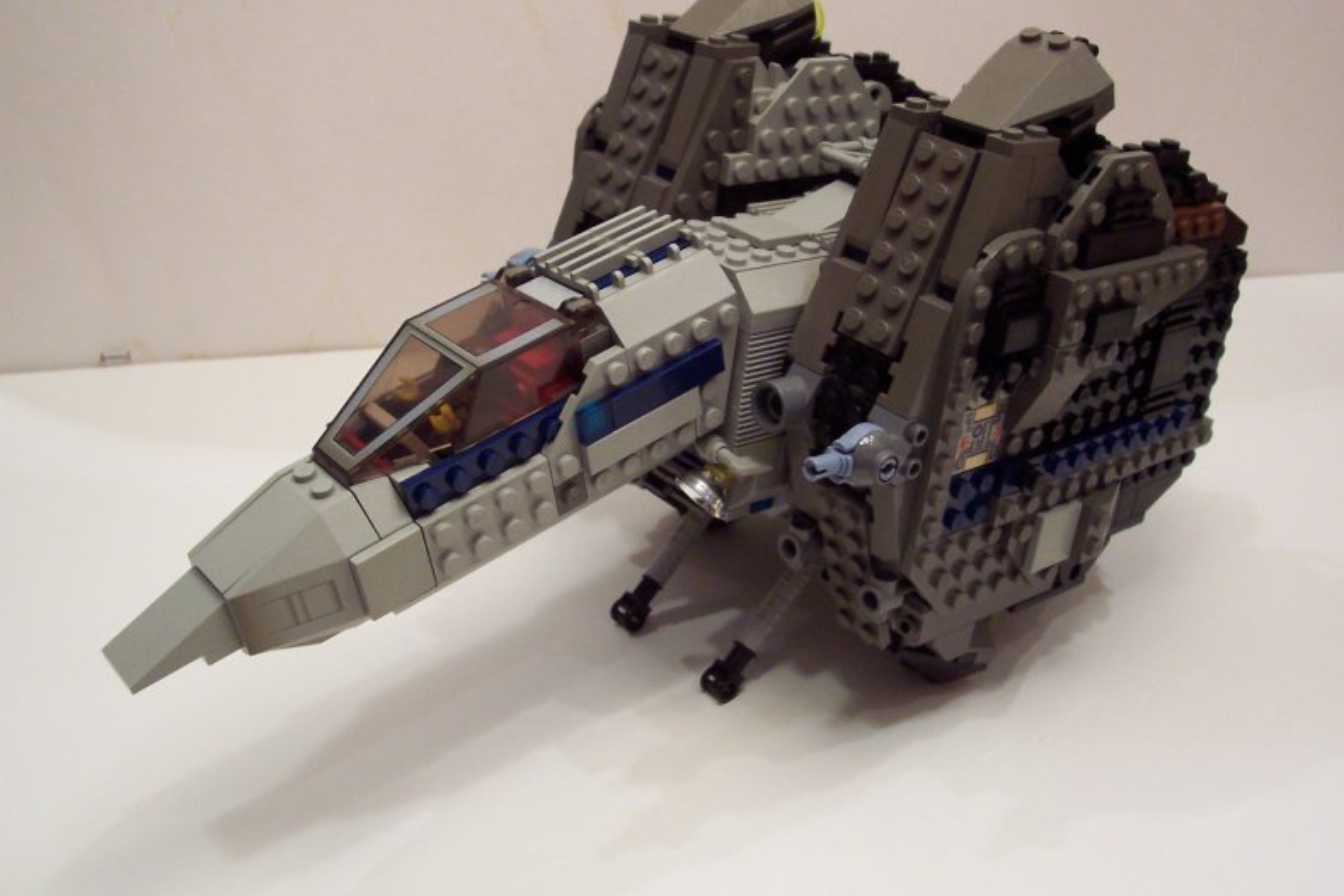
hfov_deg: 49.6
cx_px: 675
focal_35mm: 39
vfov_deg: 34.2
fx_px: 1456
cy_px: 400
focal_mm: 5.6
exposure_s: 1/15
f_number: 2.8
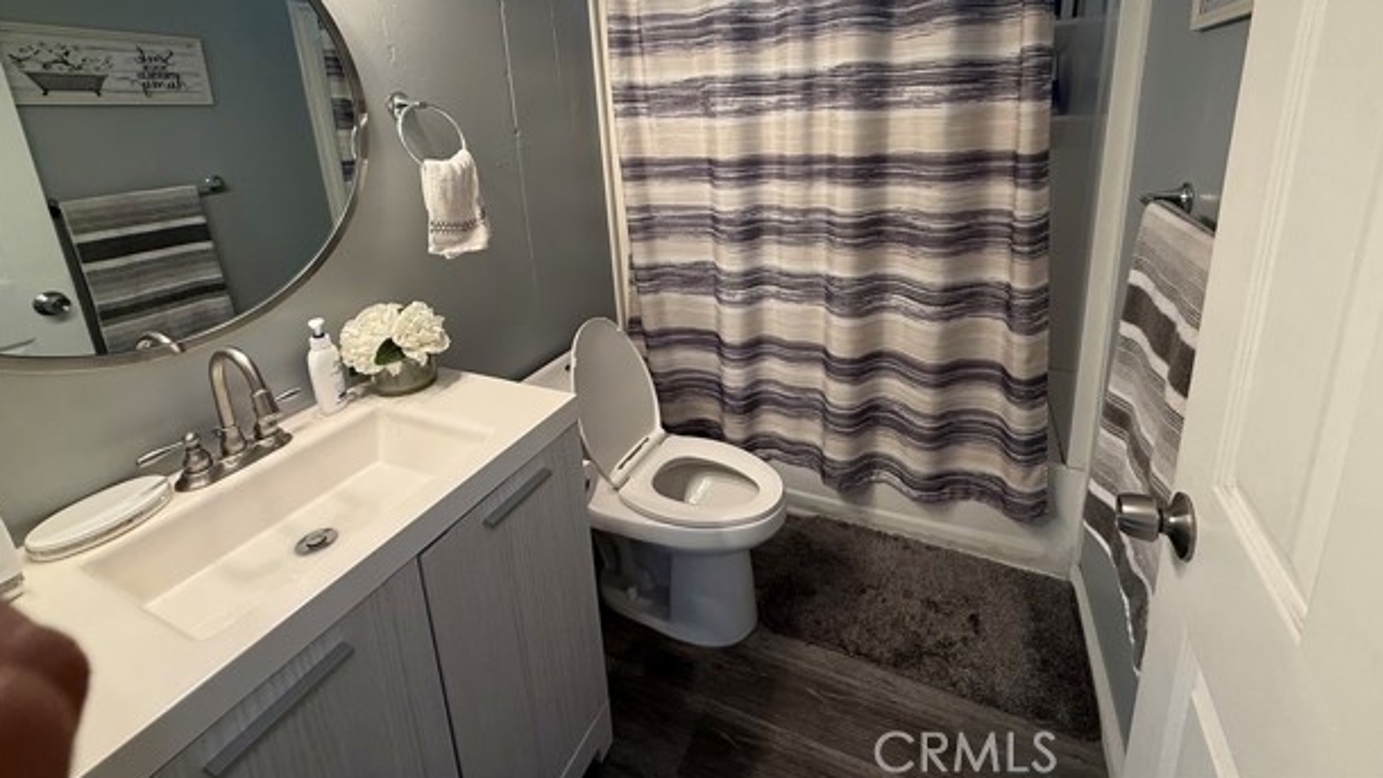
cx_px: 714
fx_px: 587
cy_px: 240
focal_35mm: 16
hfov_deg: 99.3
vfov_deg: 64.8
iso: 200
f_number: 2.2
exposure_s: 1/99
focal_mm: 2.22
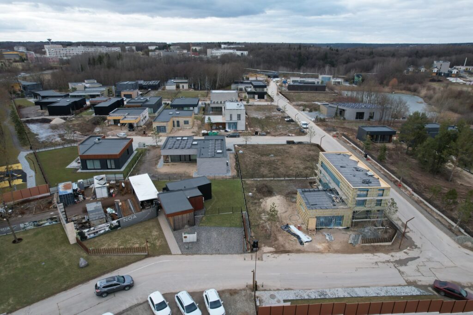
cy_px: 158
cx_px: 236
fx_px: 289
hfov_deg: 78.6
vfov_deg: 57.2
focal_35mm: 22
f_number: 2.8
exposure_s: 1/320
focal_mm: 8.38
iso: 150
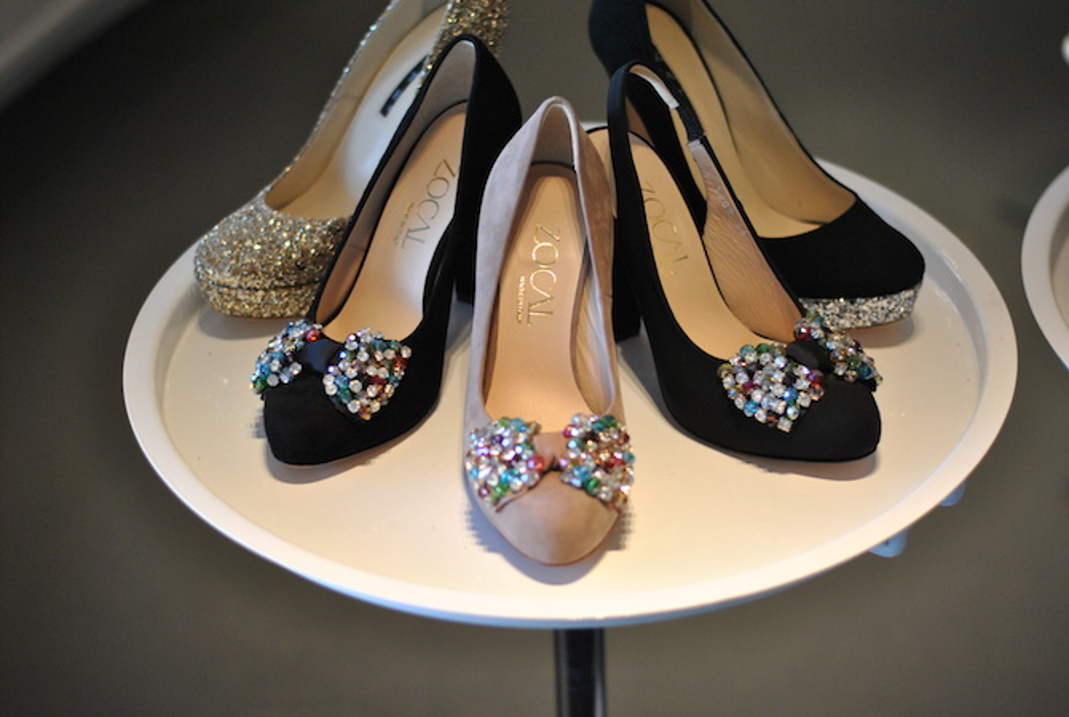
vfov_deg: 18.2
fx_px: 2230
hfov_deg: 27.0
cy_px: 358
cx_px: 534
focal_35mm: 75
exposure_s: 1/500
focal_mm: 50
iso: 400
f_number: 1.8
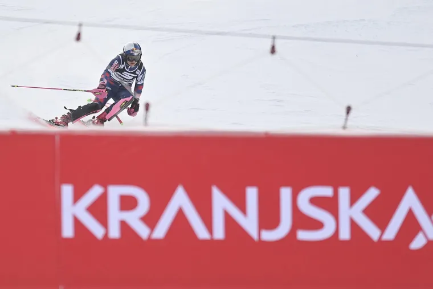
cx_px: 216
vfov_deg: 4.6
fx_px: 3609
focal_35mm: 300
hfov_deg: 6.9
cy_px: 144
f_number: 2.8
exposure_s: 1/1600
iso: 200
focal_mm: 300
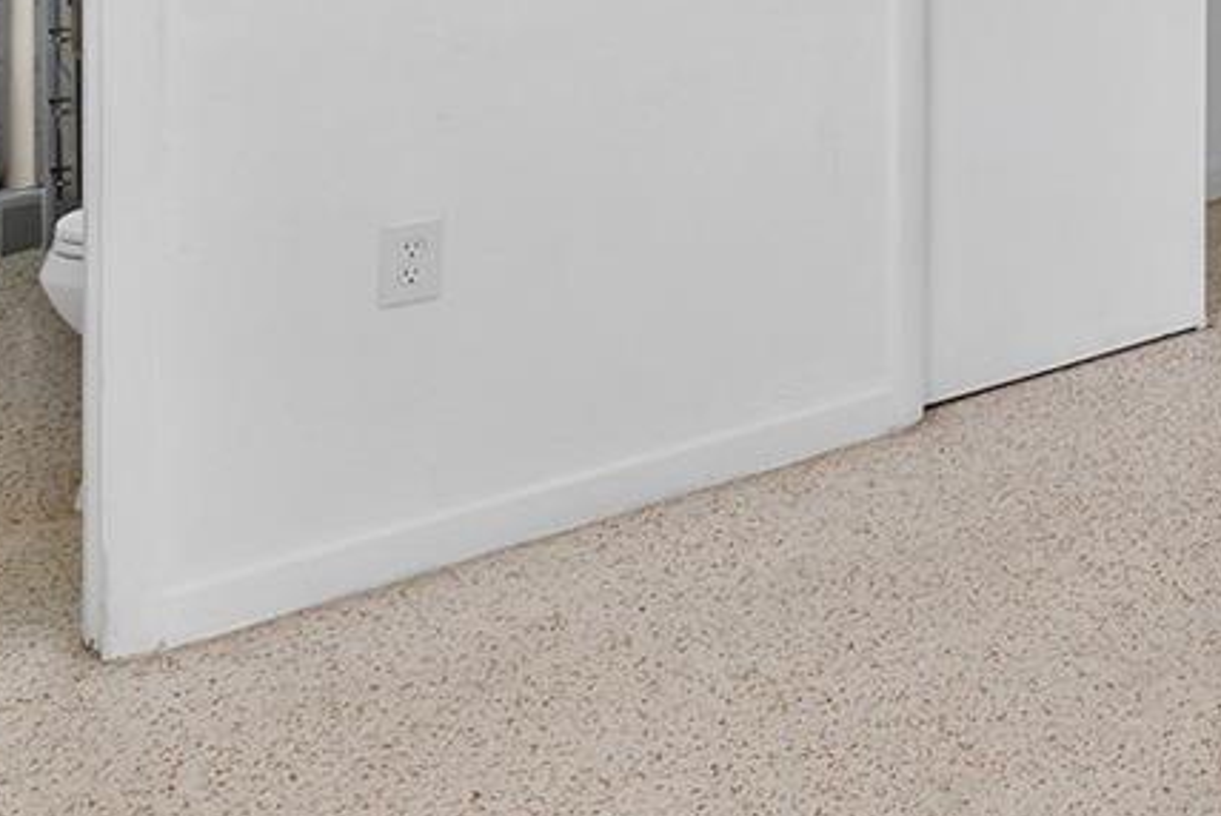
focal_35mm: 56
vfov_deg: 21.2
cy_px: -337
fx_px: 1901
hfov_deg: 29.3
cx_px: 1555
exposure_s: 1/6
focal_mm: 10
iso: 160
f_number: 11
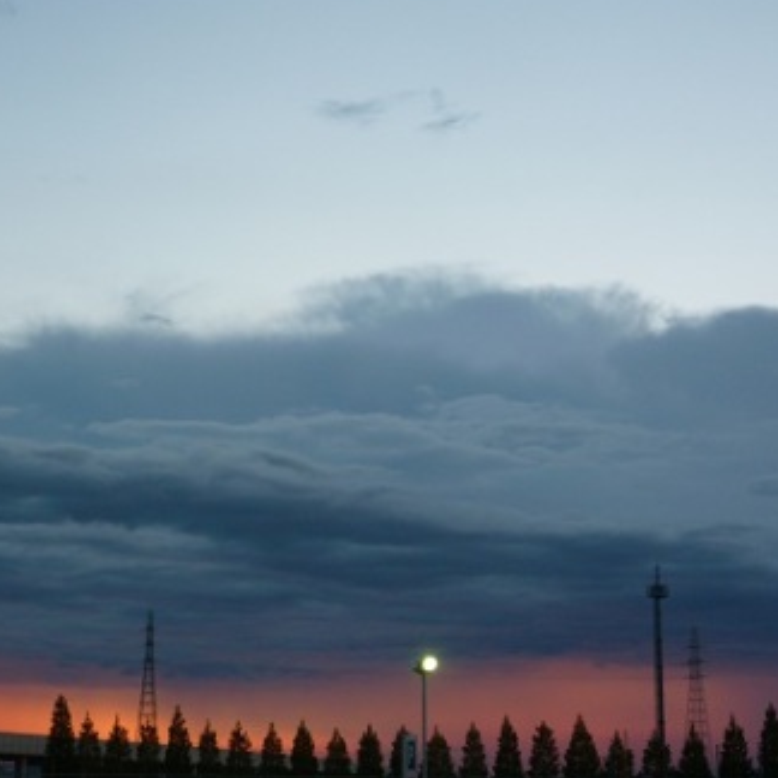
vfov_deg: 24.3
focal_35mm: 71
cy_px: 397
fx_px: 1805
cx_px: 317
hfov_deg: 24.3
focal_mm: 8.6
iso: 80
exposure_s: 1/60
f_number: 3.3
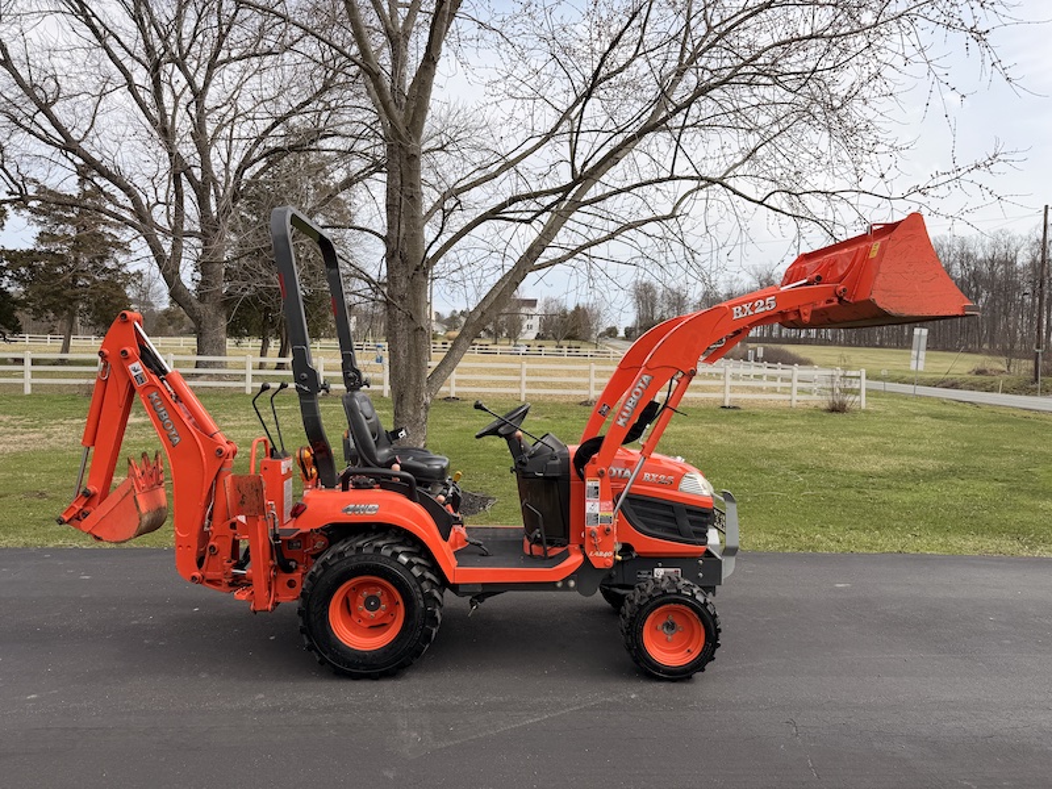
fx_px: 729
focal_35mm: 24
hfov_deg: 71.6
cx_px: 526
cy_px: 394
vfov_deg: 56.8
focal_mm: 6.76
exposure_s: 1/3953
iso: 80
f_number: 1.78
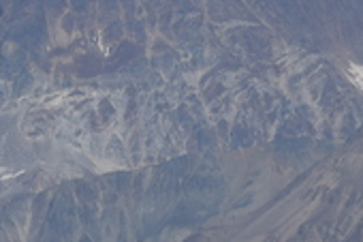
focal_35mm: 919
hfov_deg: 2.2
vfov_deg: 1.5
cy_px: 101
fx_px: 9257
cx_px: -11
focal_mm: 122
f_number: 11
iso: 100
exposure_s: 1/500
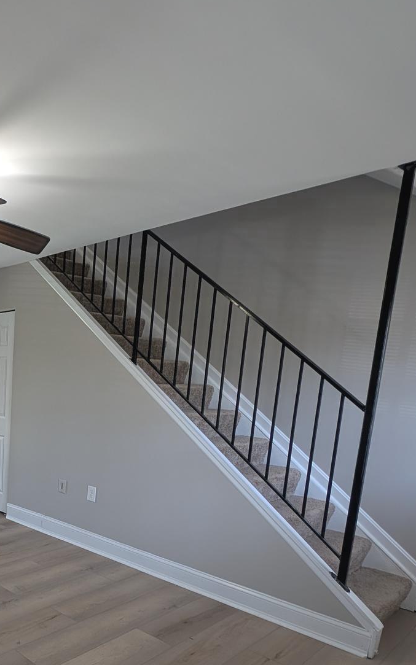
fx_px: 435
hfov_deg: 40.4
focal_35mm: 24
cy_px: 464
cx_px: -50
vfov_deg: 71.7
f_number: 1.95
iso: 57
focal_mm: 2.23
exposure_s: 1/24
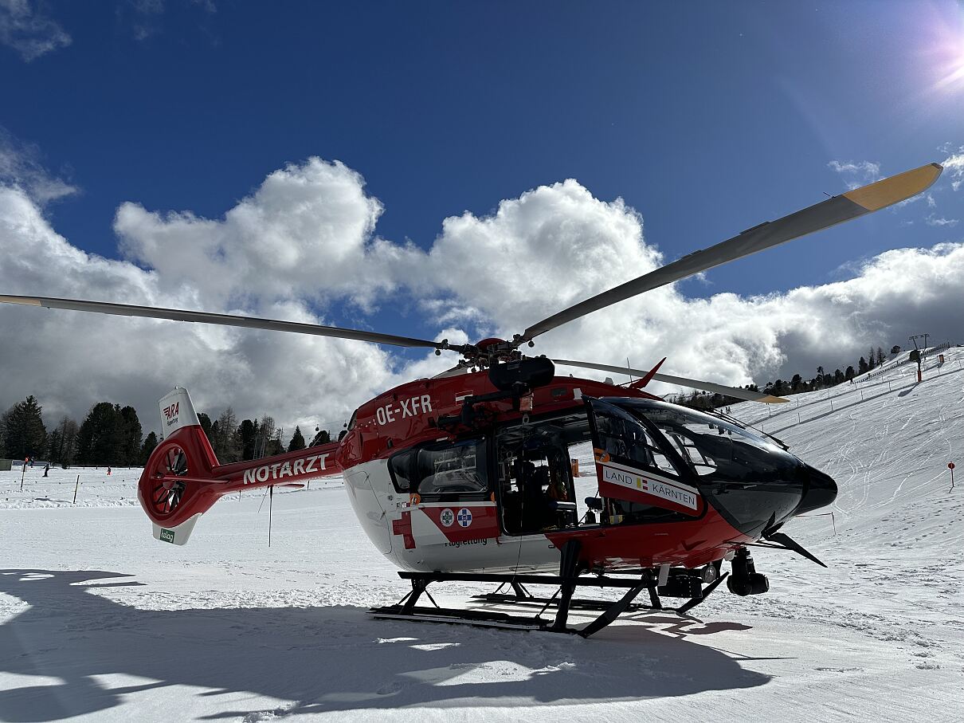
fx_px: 668
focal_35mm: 24
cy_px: 362
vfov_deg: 56.8
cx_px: 482
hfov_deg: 71.6
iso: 80
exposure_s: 1/18519
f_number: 1.78
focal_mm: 6.86
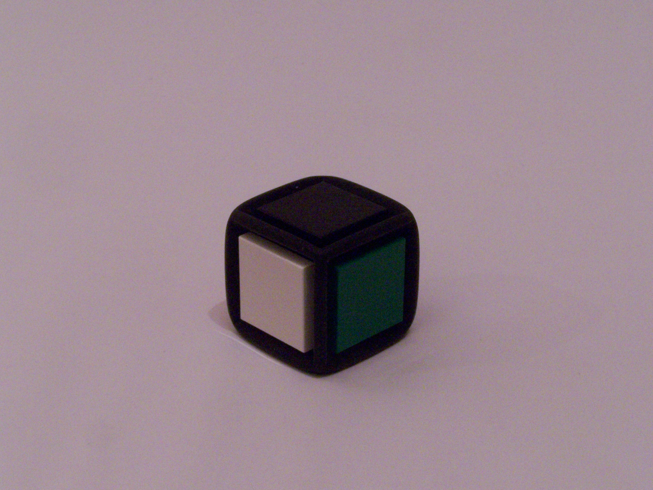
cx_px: 326
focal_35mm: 82
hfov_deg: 23.8
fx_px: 1547
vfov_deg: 18.0
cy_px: 245
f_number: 8
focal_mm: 13.7
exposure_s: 1/6
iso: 400
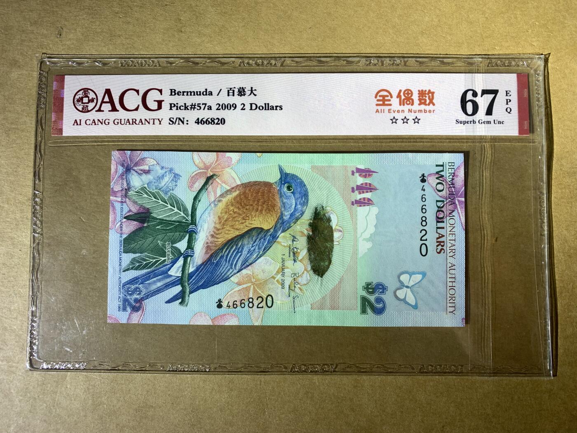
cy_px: 216
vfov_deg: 53.1
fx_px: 433
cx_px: 288
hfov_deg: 67.3
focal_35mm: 26
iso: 32
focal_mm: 4.25
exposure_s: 1/121
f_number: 1.8
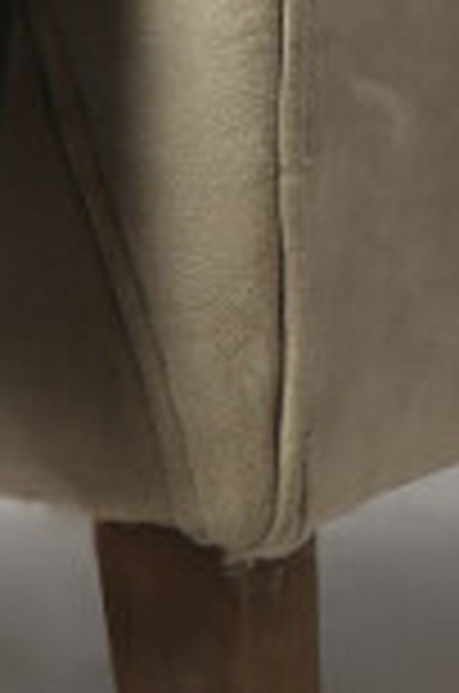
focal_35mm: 297
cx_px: -256
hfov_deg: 4.6
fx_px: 5705
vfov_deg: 6.6
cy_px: -1044
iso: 400
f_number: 5.6
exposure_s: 1/125
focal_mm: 38
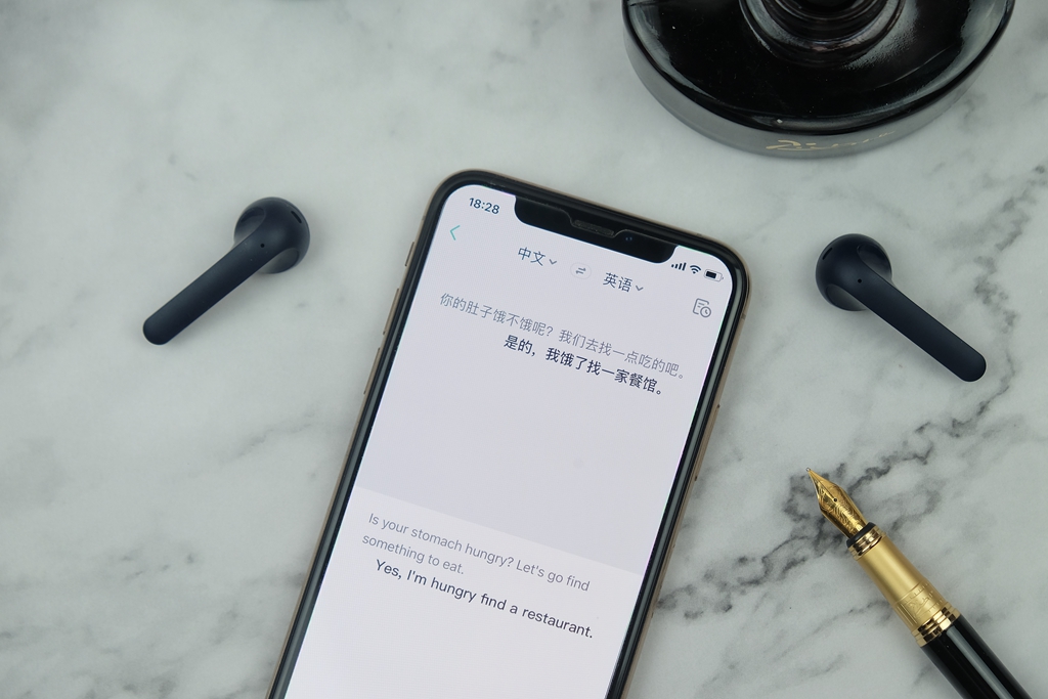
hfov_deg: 24.5
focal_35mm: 83
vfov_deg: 16.5
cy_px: 350
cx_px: 524
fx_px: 2416
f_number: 5
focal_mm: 55
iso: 500
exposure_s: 1/105
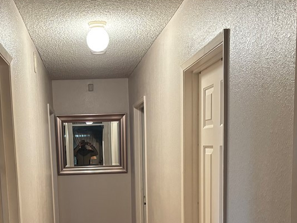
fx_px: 429
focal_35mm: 50
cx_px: 98
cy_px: 209
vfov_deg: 27.8
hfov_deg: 37.7
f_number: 1.6
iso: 400
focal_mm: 5.96
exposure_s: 1/60
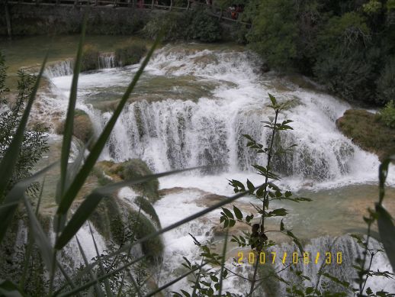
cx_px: 198
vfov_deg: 10.8
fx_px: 1575
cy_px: 148
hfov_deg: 14.3
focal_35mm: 138
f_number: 3.2
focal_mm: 22.8
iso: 50
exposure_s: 1/500
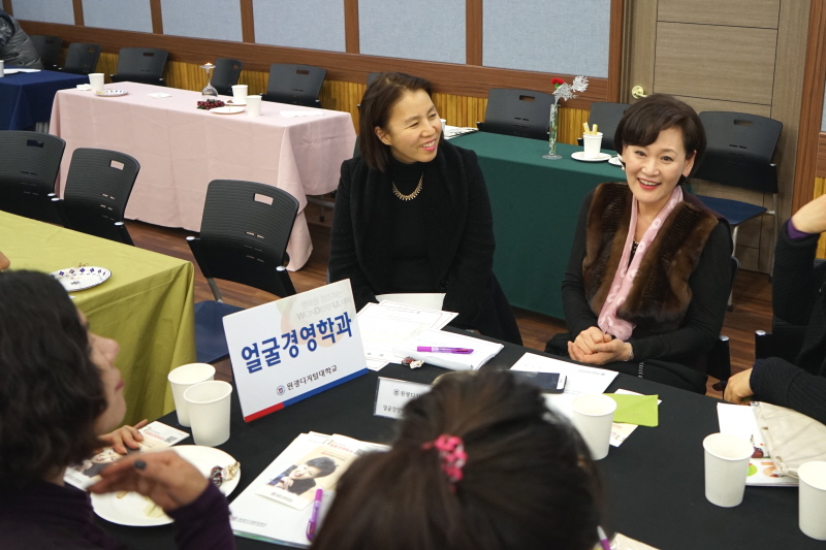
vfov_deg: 44.9
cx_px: 413
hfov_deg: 63.7
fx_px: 665
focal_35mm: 29
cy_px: 275
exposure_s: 1/60
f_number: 4
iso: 1250
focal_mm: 29
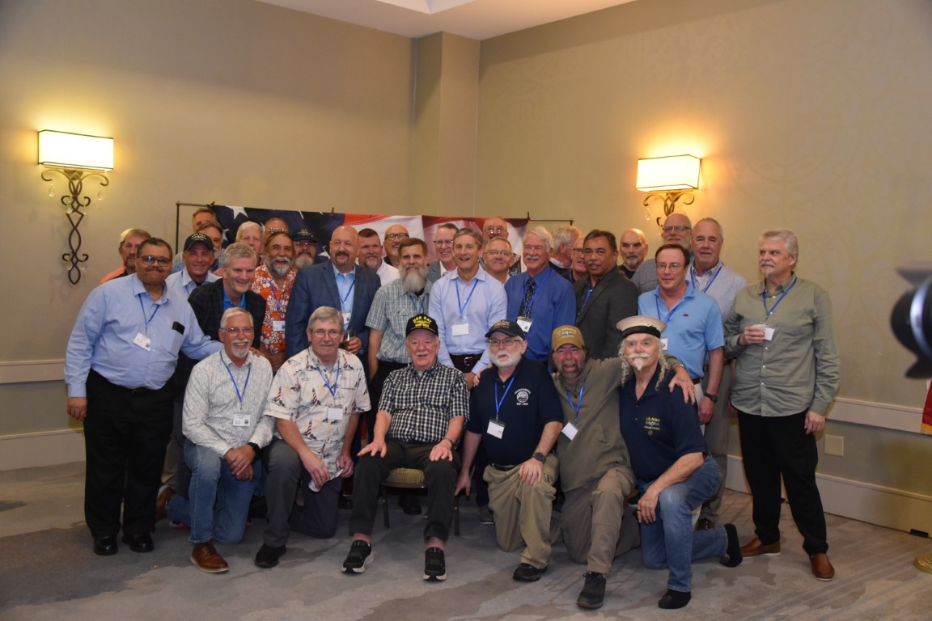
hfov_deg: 53.1
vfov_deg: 36.9
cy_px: 310
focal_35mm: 36
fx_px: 932
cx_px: 466
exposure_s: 1/60
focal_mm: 24
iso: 1400
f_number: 3.8
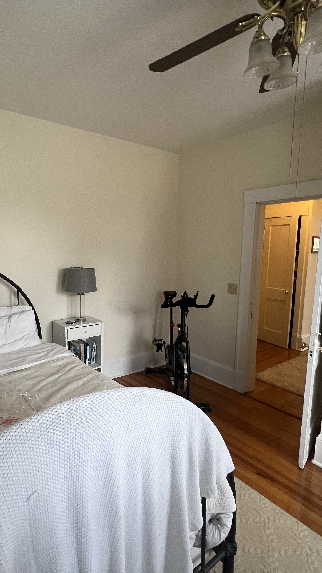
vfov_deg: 89.6
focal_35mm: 19
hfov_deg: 57.2
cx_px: 110
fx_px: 288
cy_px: 285
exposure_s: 1/60
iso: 200
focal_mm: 1.57
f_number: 1.8
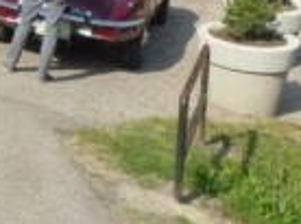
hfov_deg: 14.7
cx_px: -218
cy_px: -177
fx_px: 1042
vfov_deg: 11.4
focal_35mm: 120
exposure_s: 1/640
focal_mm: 5.9
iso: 100
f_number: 4
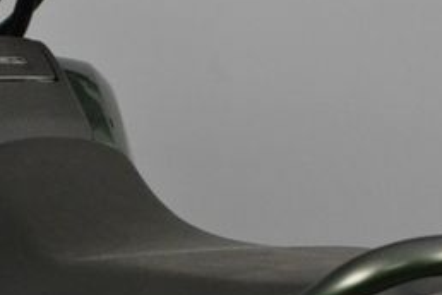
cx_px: 82
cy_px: 190
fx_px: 1645
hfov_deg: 15.2
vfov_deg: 10.2
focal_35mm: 134
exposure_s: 1/60
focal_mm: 36
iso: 3200
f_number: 11
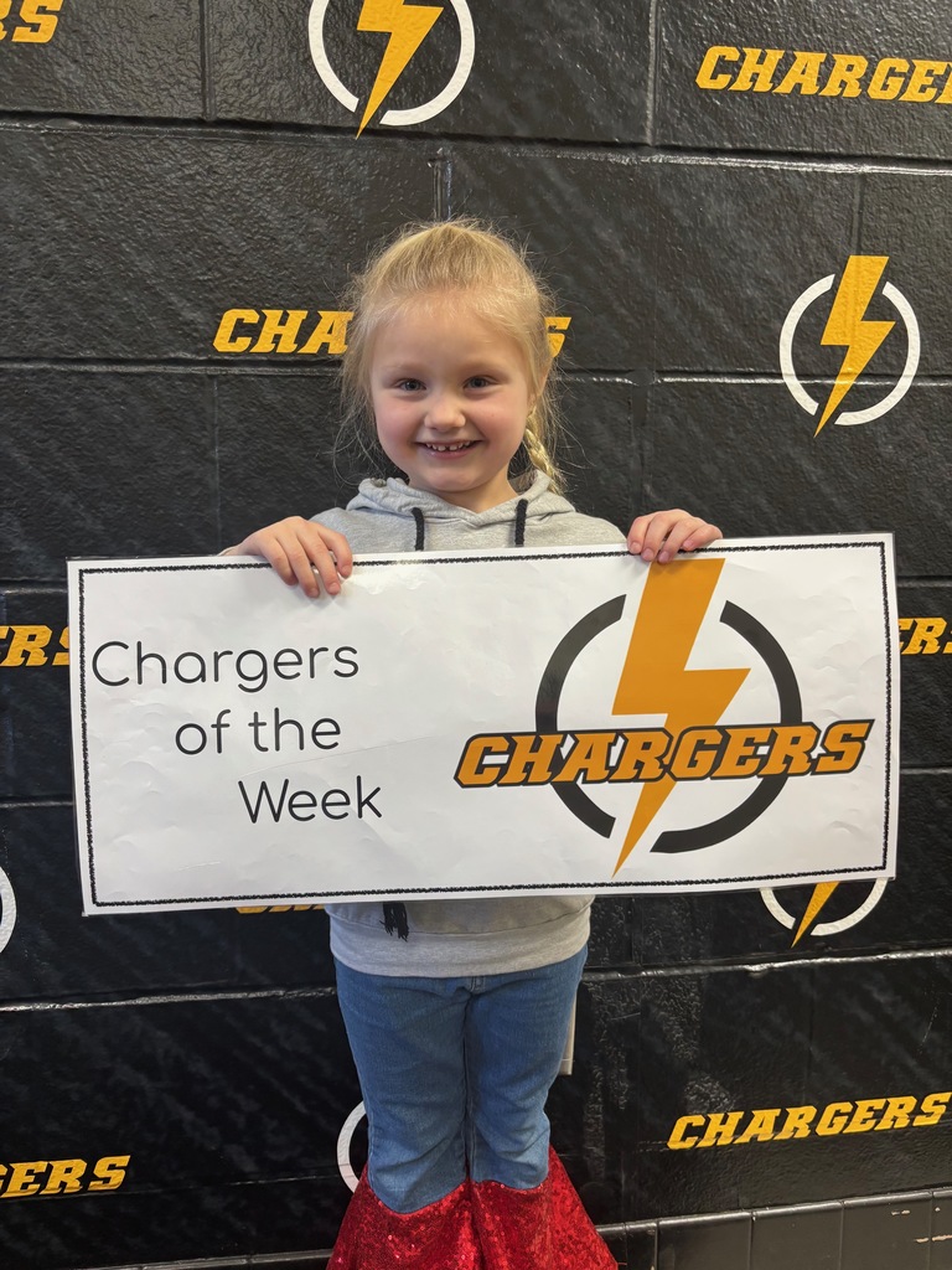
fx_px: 953
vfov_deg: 67.3
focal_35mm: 26
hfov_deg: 53.1
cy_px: 635
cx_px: 476
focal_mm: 5.96
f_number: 1.6
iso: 160
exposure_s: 1/60
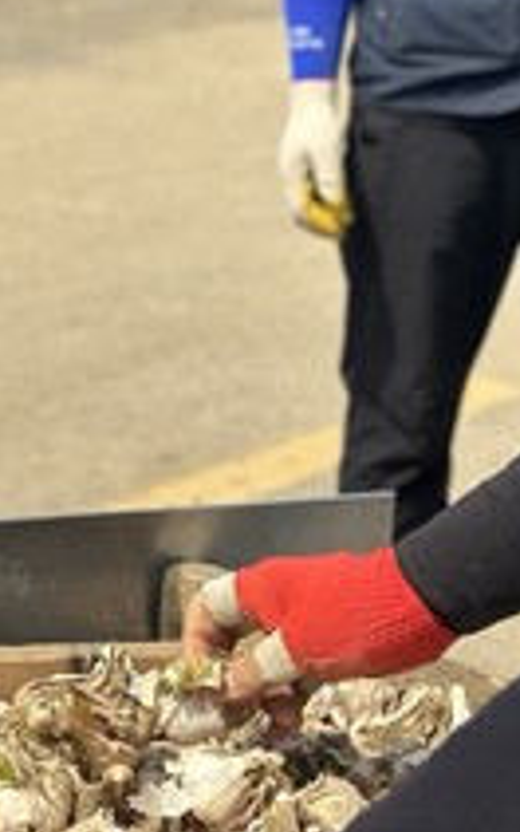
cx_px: -55
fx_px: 3286
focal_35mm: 145
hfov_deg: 9.0
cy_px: 300
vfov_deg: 14.4
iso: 100
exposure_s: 1/3257
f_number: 1.78
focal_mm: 6.86
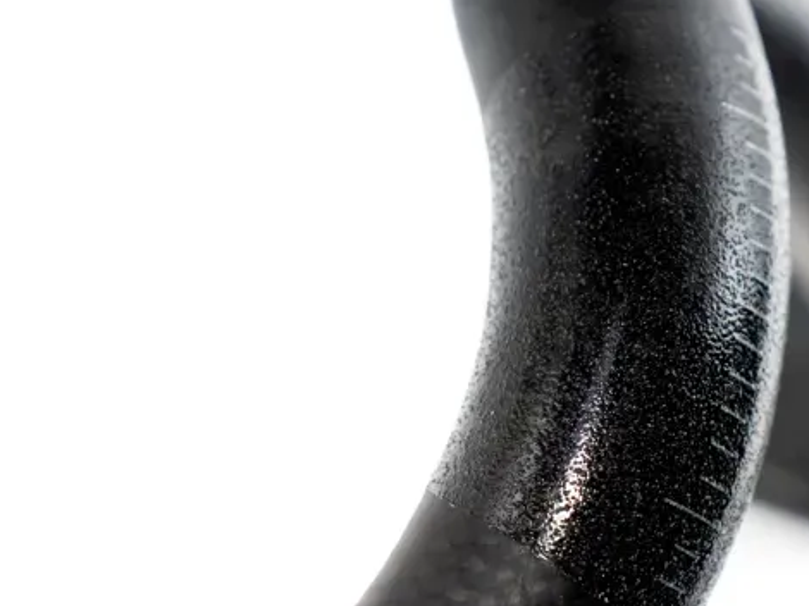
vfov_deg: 8.1
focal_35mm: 184
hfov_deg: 10.7
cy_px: 417
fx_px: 4298
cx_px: 627
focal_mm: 54
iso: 800
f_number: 4
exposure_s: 1/200
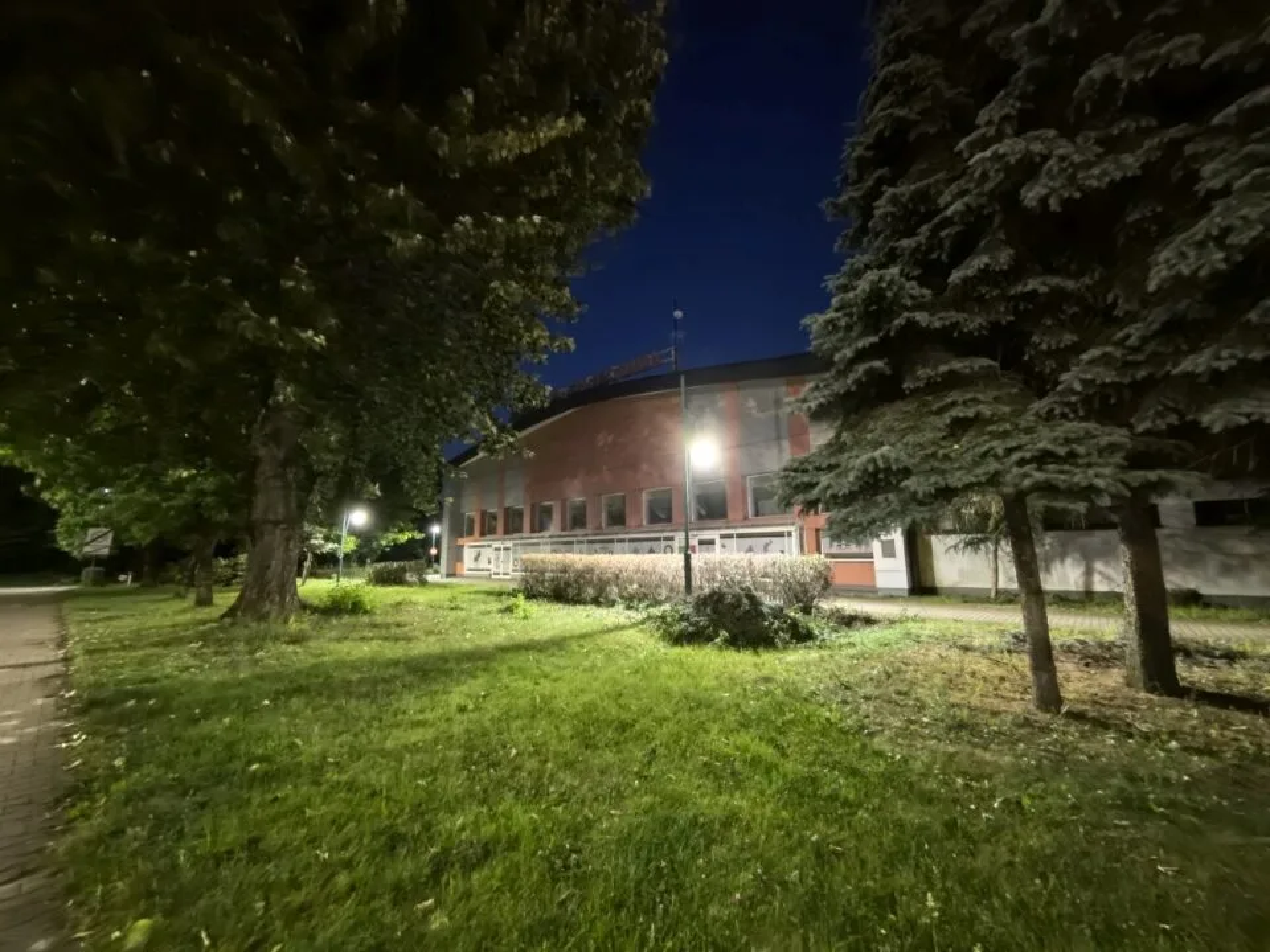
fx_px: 477
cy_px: 476
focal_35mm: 13
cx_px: 635
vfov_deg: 89.9
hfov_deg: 106.2
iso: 51200
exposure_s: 4
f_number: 2.2
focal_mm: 1.95
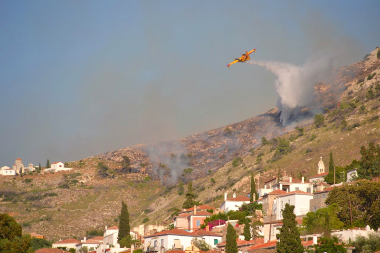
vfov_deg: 4.6
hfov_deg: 6.9
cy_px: 126
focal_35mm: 300
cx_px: 190
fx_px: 3166
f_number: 6.3
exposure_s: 1/2000
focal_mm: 200
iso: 360
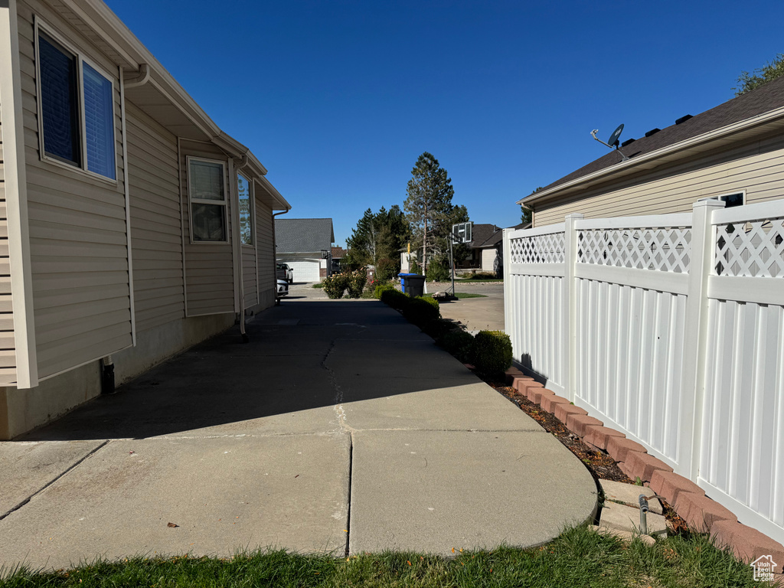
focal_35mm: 24
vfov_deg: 56.8
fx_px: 544
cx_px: 392
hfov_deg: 71.6
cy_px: 294
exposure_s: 1/12346
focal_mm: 6.76
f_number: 1.78
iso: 100
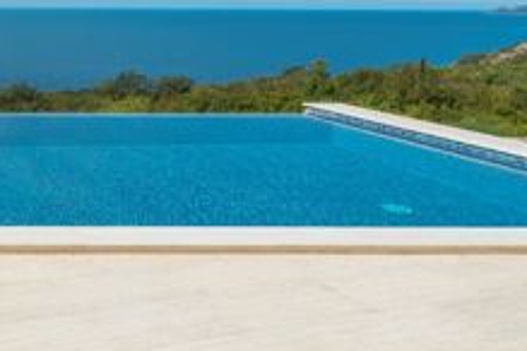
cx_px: -117
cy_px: 2
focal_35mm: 45
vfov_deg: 28.1
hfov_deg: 34.3
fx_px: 659
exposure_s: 1/800
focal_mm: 14
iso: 100
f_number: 5.6
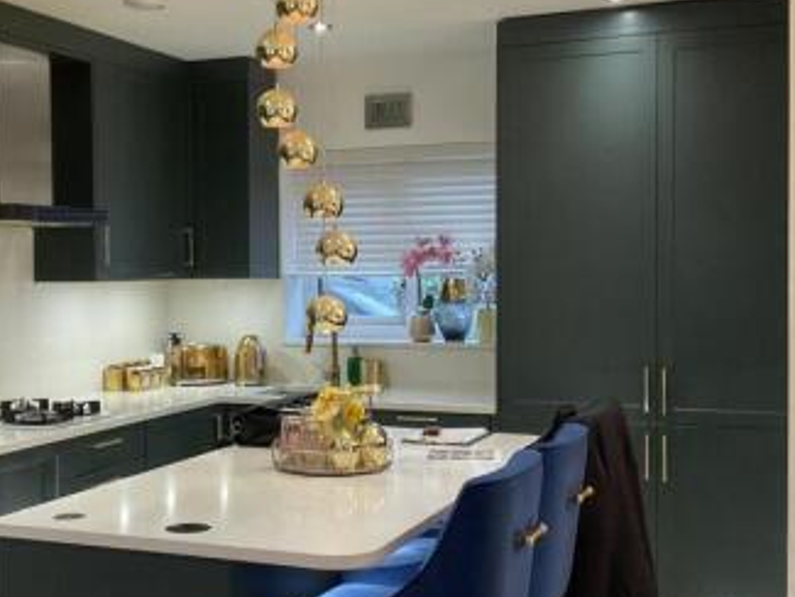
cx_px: 314
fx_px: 1195
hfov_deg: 36.7
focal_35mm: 52
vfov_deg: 28.1
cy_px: 305
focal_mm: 3
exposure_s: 1/50
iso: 250
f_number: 1.8
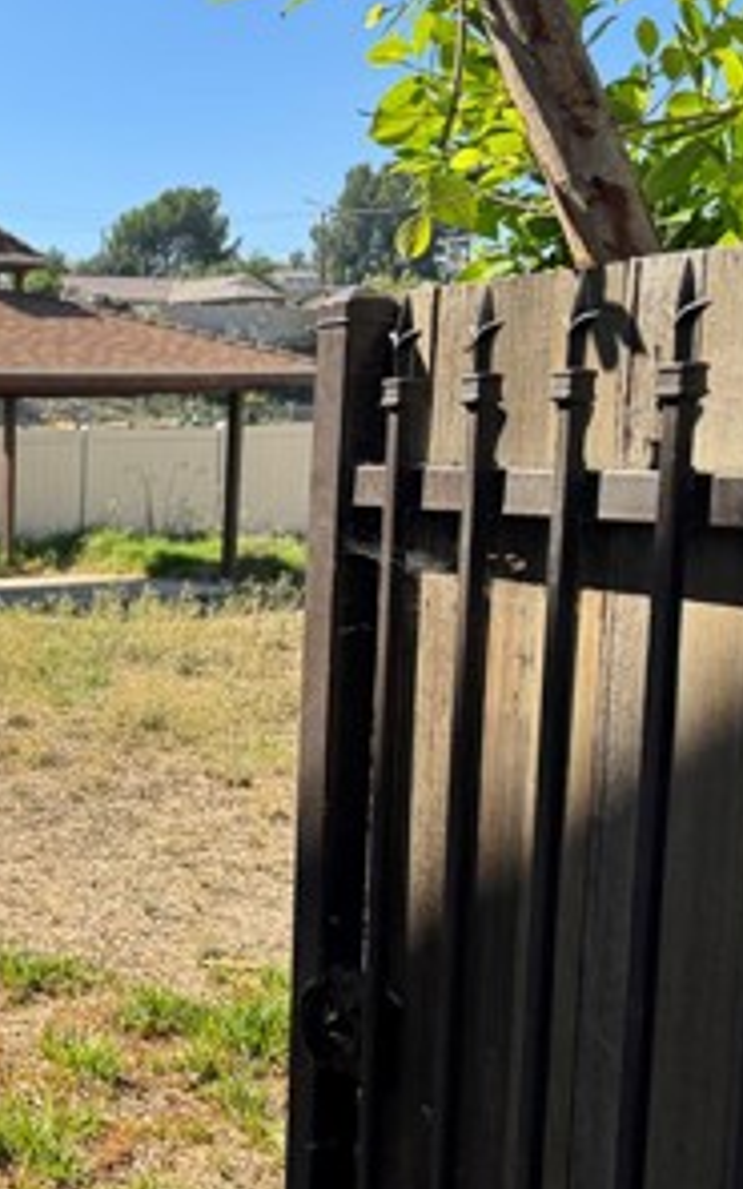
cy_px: 687
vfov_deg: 36.8
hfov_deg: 20.8
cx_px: -293
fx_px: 1782
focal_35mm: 55
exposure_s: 1/2041
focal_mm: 6.76
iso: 80
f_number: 1.78
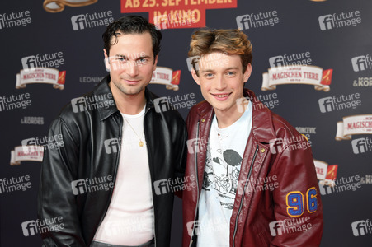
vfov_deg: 18.2
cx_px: 186
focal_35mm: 75
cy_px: 124
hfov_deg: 27.0
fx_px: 774
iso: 800
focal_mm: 75
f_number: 6.3
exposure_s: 1/160
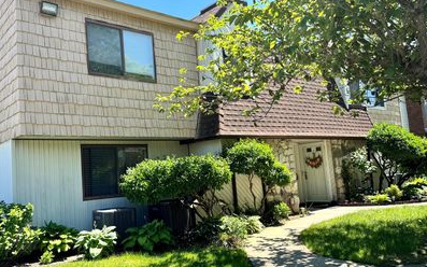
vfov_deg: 39.4
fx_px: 372
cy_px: 136
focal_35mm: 32
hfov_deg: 59.0
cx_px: 163
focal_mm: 6.76
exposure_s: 1/1637
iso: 80
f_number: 1.78
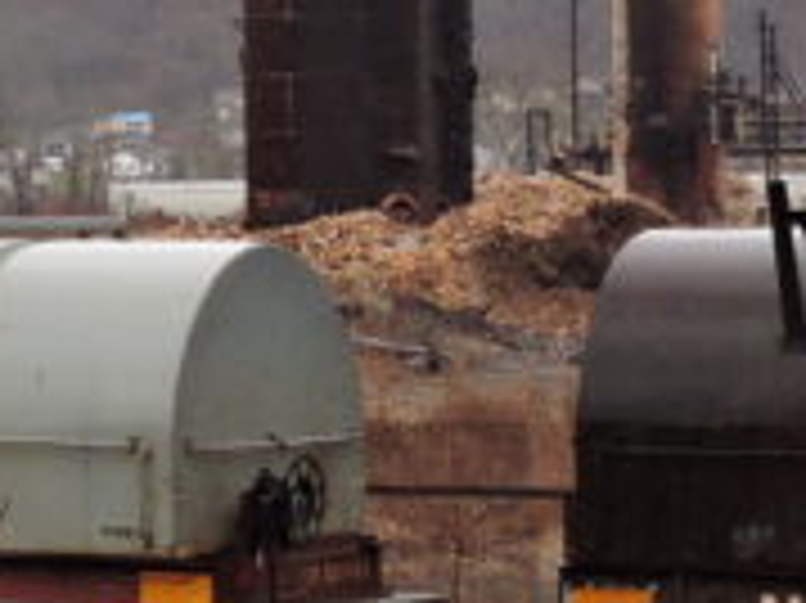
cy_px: -279
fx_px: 5212
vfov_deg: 6.5
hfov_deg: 8.5
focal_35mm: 224
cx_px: -642
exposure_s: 1/400
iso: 400
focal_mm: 10.7
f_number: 3.7
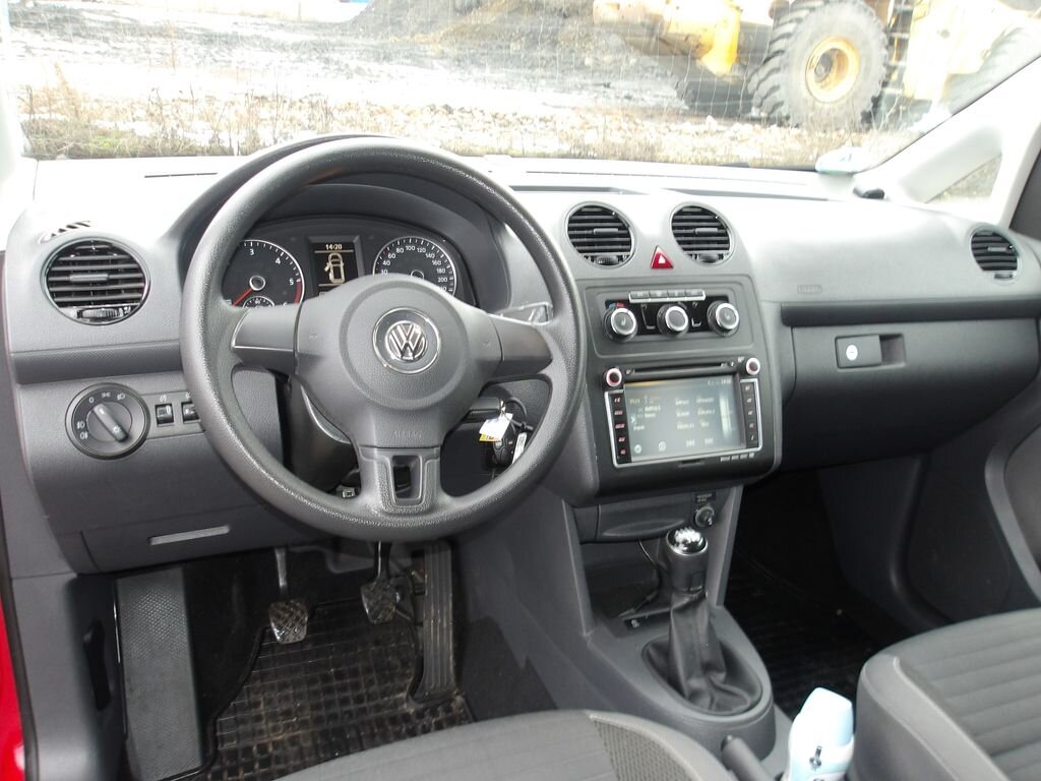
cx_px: 520
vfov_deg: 51.4
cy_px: 390
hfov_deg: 65.3
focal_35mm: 27
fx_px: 812
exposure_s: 1/30
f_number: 3
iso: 187
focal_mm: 4.9
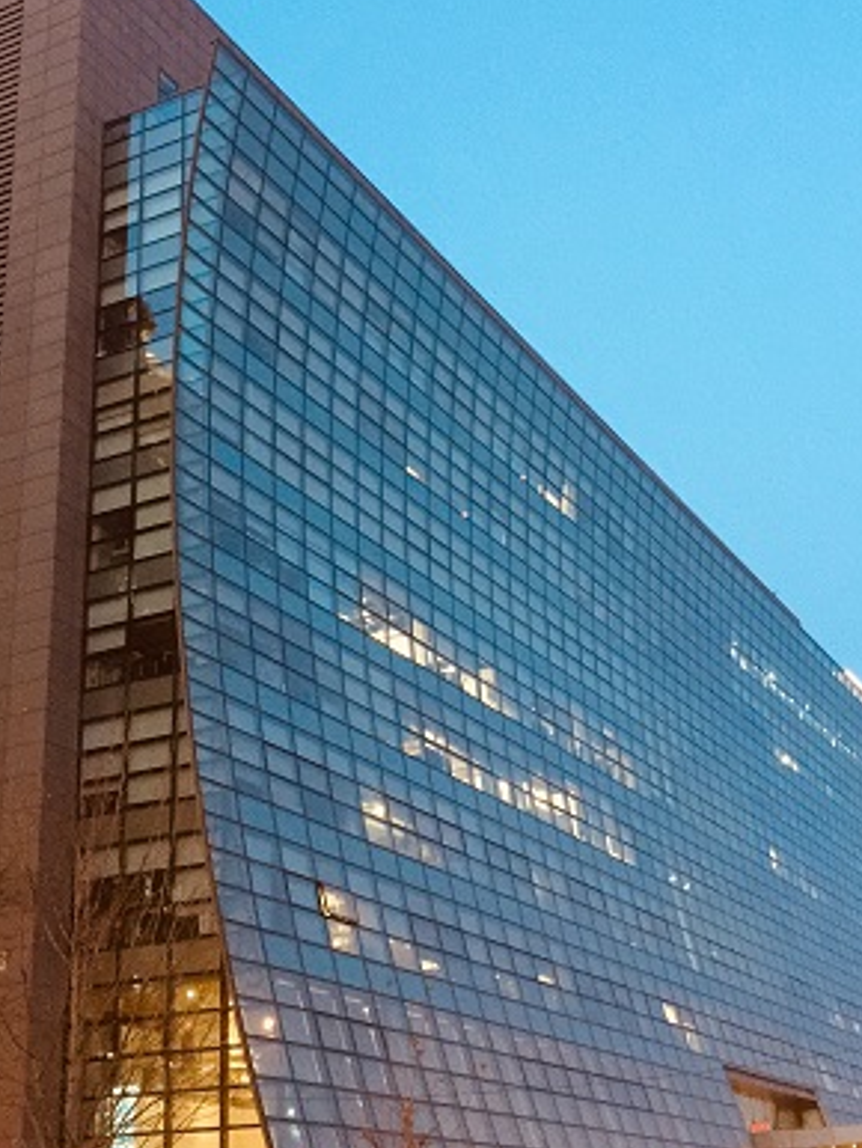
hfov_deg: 29.0
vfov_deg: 38.0
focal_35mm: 50
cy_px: 467
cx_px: 294
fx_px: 1658
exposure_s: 1/8
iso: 200
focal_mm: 4.15
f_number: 2.2
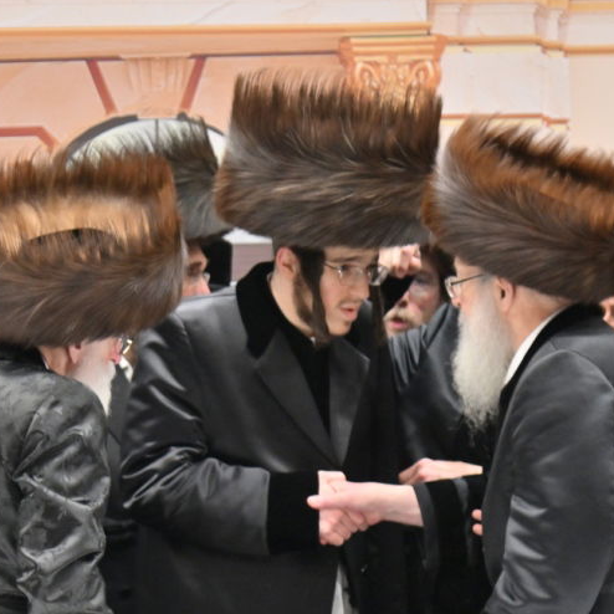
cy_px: 411
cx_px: 241
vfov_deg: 7.2
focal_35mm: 243
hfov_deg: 7.2
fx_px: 4876
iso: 800
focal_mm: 92
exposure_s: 1/320
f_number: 4
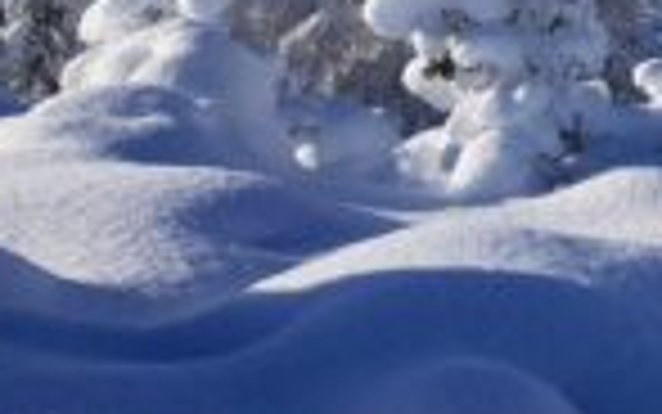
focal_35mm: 75
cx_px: 842
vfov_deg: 16.7
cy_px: -72
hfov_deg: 24.3
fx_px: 1354
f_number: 1.7
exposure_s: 1/4784
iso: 40
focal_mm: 4.2
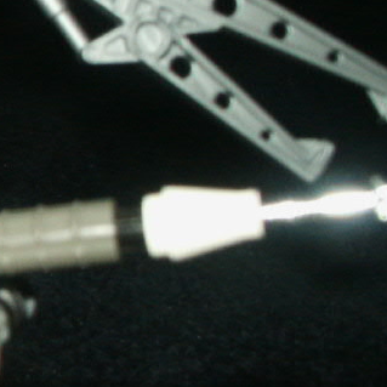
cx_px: -346
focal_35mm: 124
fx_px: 1568
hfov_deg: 12.6
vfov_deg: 14.1
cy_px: 171
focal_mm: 7.18
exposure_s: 1/45
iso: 200
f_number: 6.7
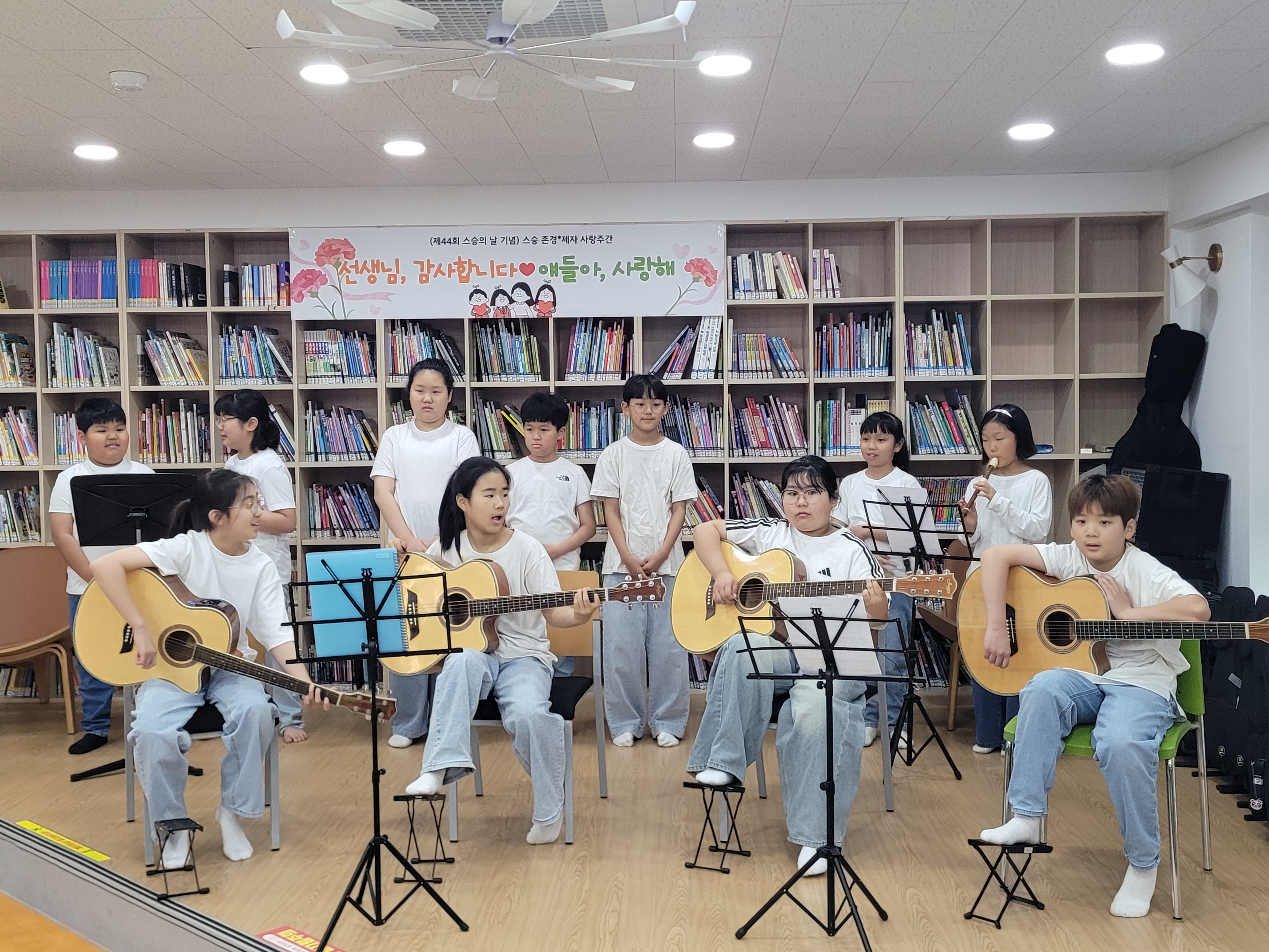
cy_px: 476
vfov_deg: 53.1
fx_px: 953
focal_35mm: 26
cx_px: 634
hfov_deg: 67.3
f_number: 1.8
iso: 320
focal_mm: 5.4
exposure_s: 1/120
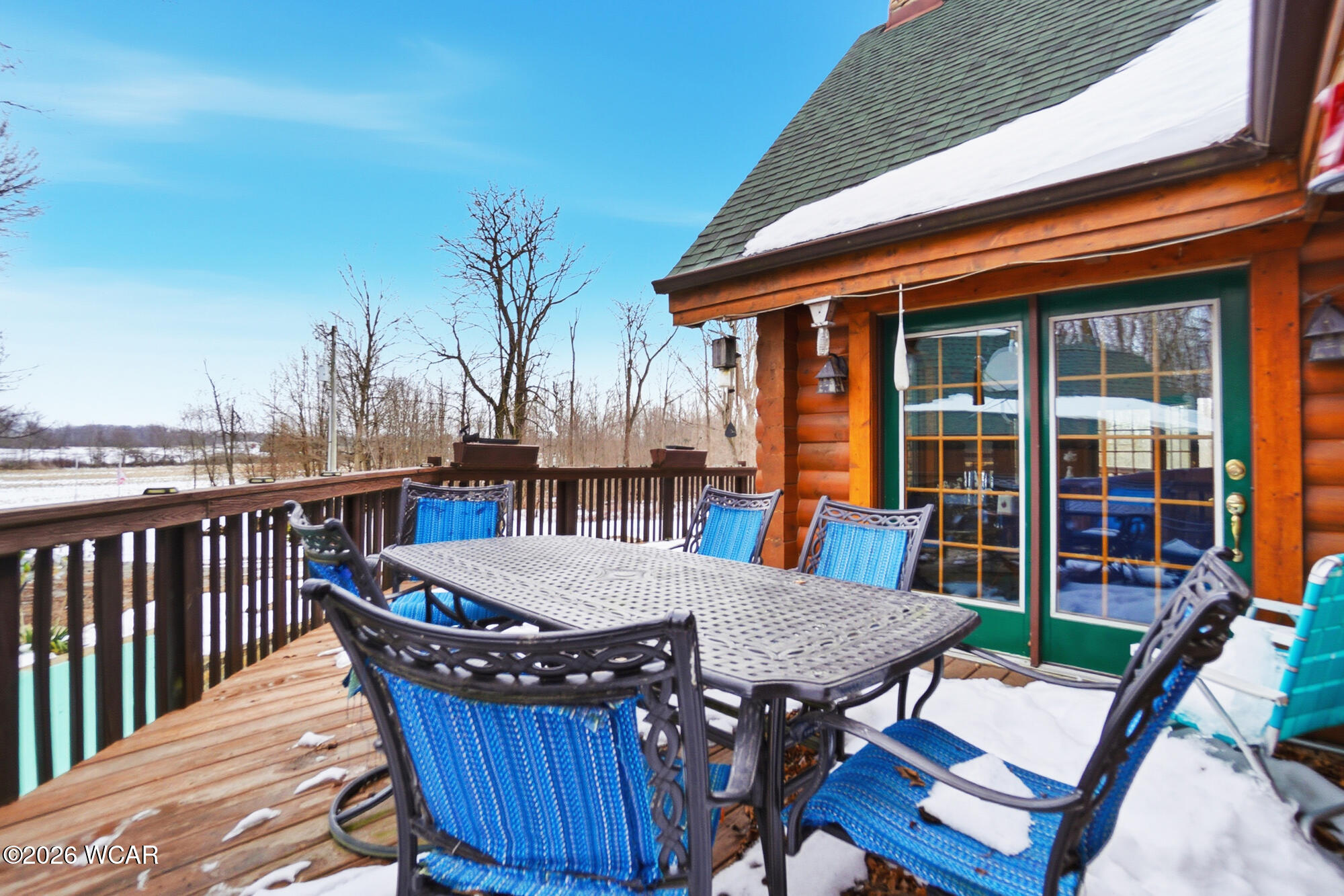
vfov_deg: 77.3
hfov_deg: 100.4
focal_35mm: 15
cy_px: 448
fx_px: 560
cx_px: 672
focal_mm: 10
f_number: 5.6
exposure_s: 1/4000
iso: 125
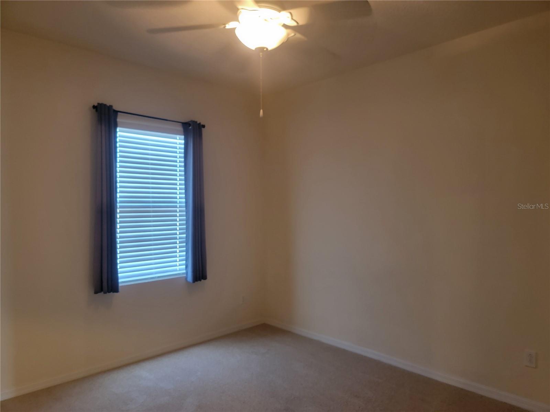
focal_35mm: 24
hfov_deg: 71.6
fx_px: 381
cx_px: 275
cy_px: 206
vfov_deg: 56.8
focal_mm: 6.7
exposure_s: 1/40
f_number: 1.8
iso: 320
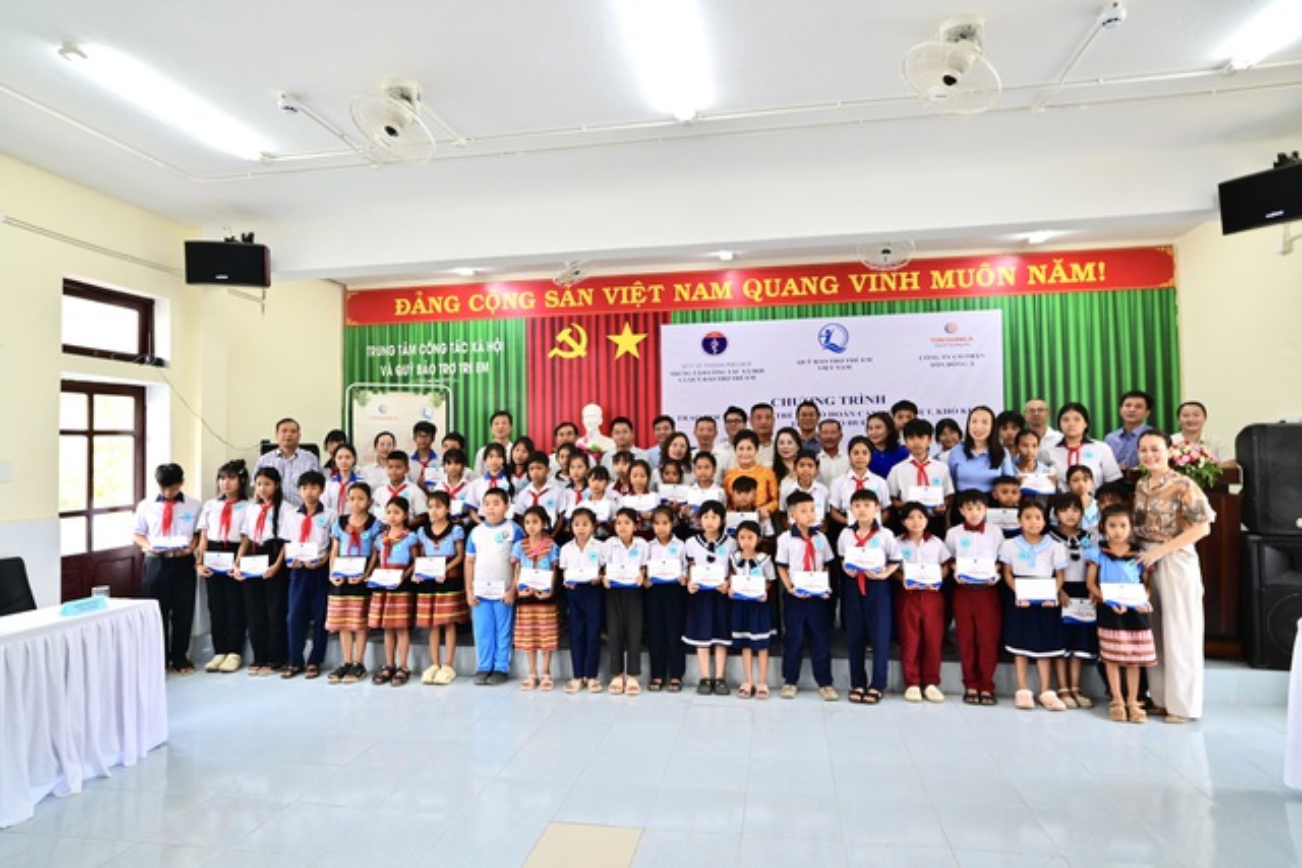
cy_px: 434
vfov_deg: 63.2
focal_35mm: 20
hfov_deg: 85.4
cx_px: 651
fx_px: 705
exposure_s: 1/60
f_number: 6.3
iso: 640
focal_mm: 13
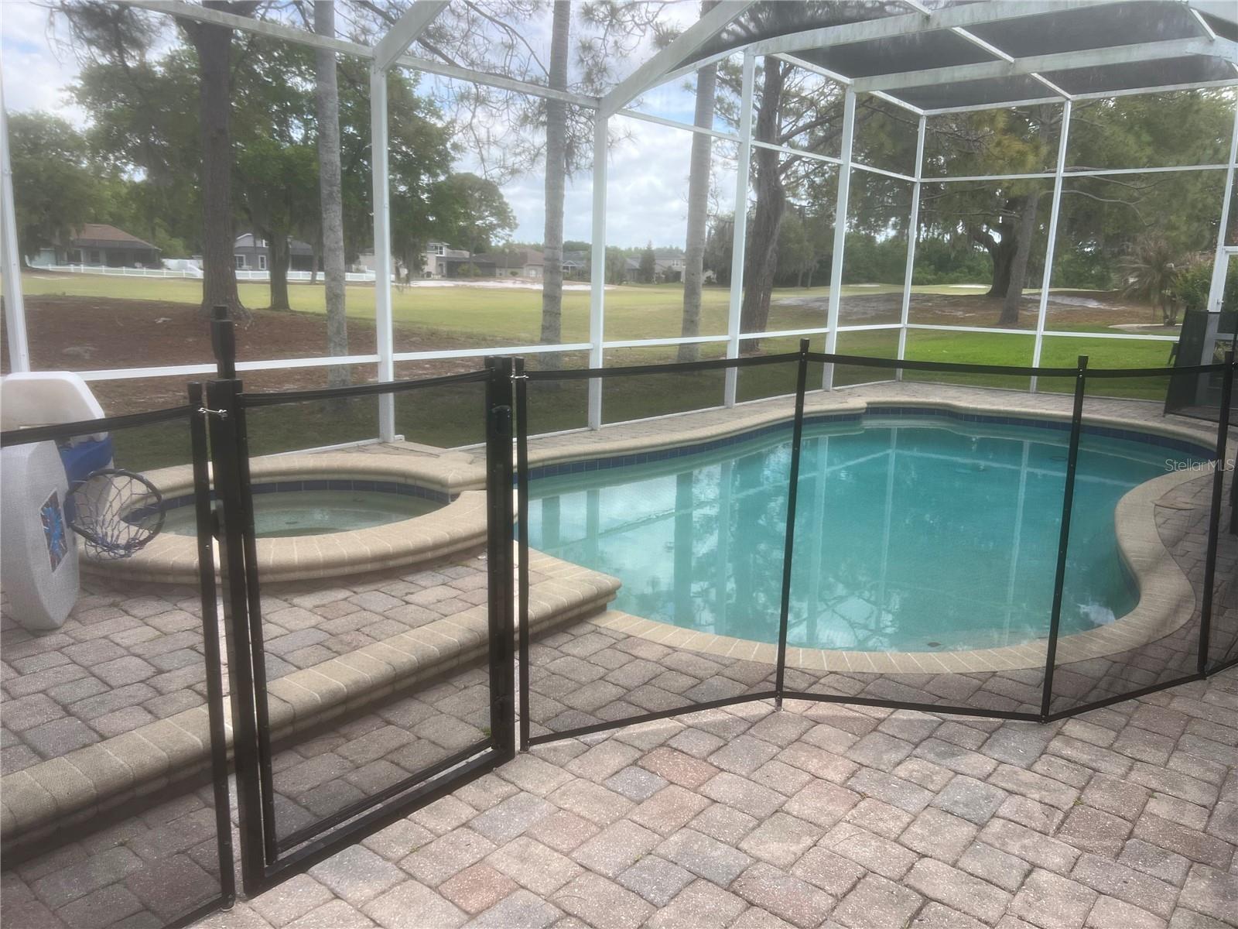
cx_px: 619
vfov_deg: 53.1
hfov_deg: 67.3
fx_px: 930
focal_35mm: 26
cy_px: 464
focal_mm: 5.7
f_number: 1.5
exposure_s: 1/1029
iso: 50
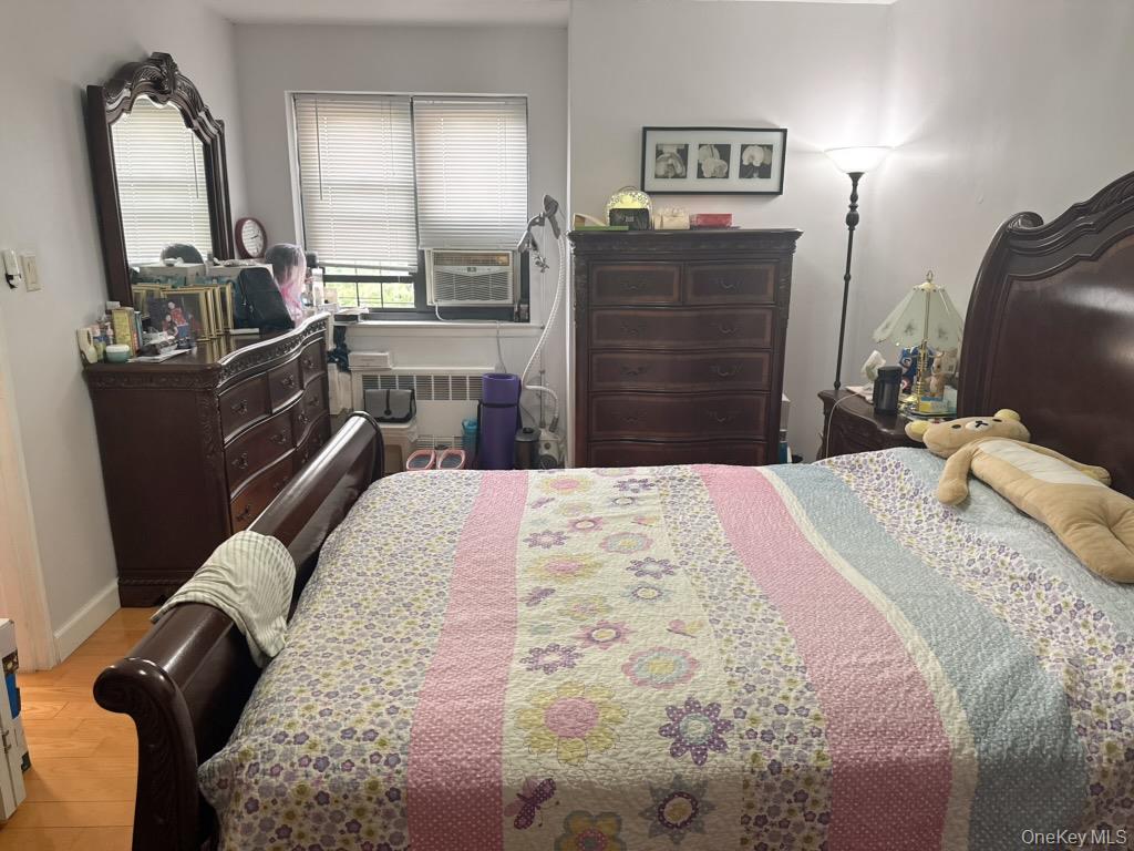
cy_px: 426
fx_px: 786
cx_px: 567
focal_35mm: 24
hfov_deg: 71.6
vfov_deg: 56.8
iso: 250
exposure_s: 1/60
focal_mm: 6.76
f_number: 1.78
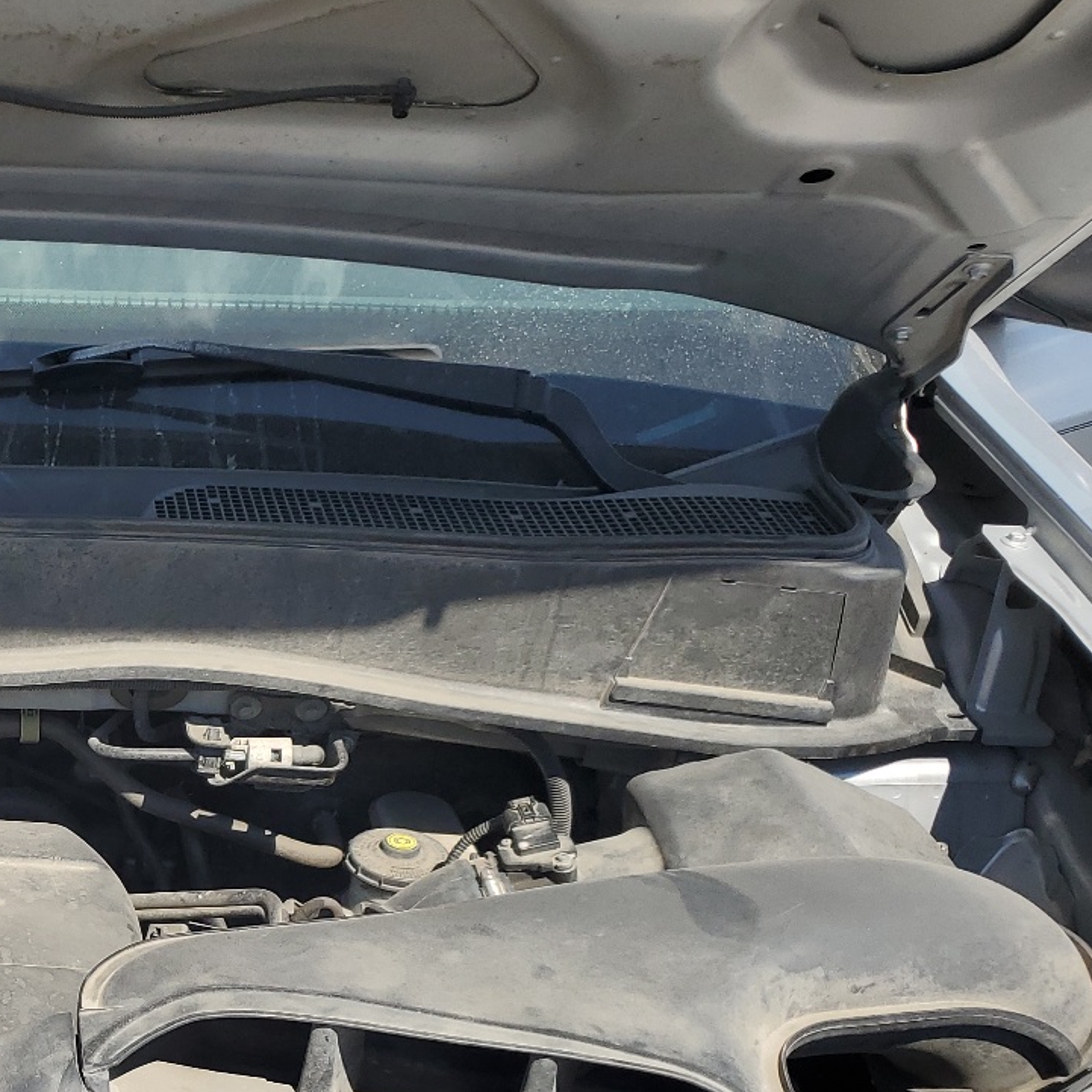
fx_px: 1820
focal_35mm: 51
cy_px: 874
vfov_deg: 32.5
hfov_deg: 30.1
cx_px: -92
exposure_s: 1/3333
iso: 50
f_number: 1.5
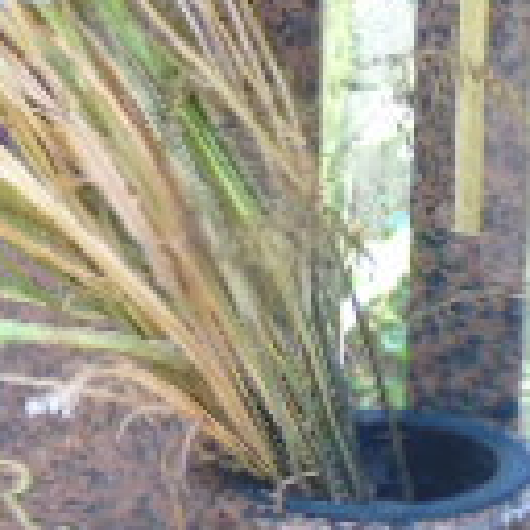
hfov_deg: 3.6
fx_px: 8245
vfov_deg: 3.7
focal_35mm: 476
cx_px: -576
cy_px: -21
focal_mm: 19
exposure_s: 1/30
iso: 100
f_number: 4.4
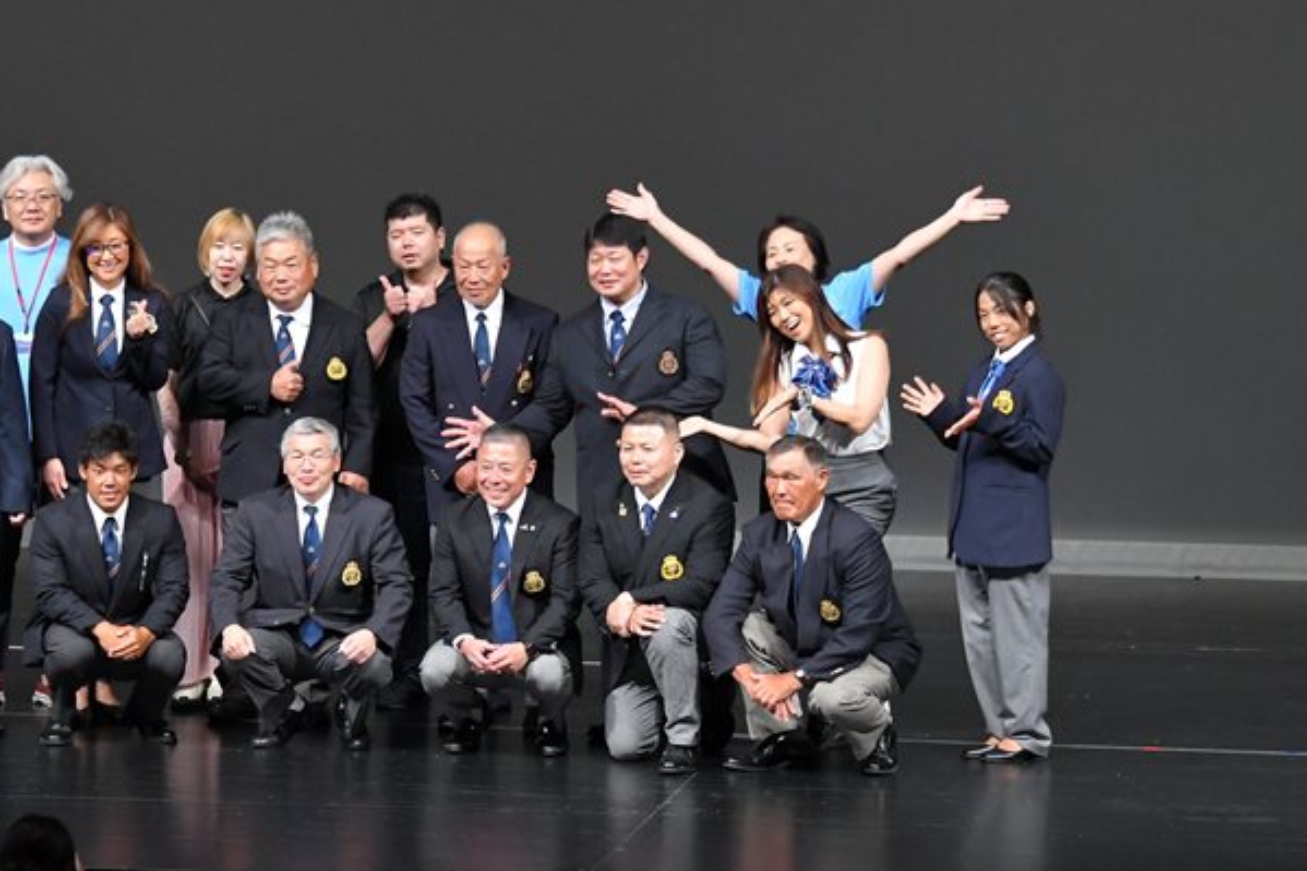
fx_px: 7368
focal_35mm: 203
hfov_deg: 10.1
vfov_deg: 6.8
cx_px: 479
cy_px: 454
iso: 4000
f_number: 5.6
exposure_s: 1/400
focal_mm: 105
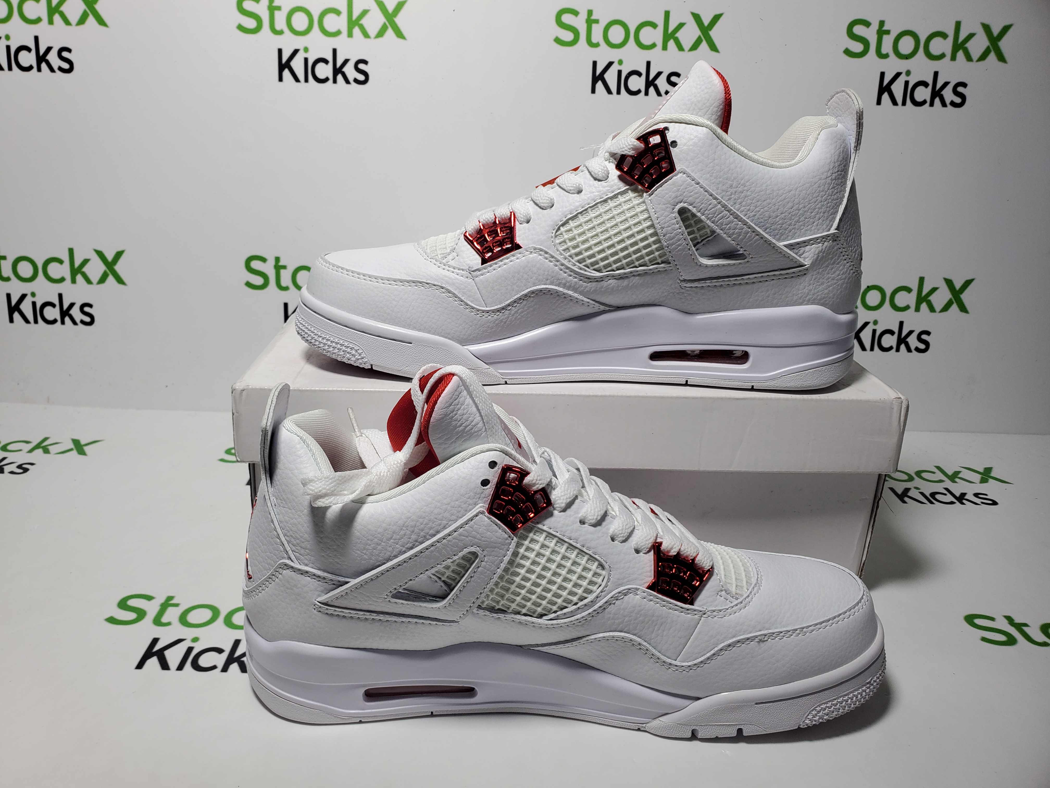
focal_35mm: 26
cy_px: 394
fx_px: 789
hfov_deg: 67.3
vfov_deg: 53.1
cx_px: 525
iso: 50
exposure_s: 1/286
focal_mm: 4.3
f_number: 2.4
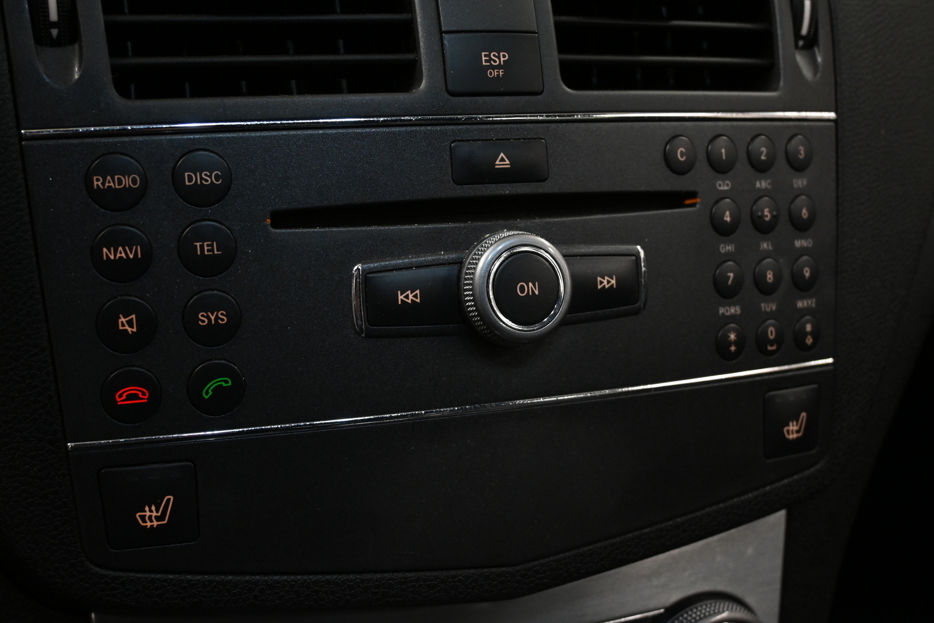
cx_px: 467
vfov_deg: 28.5
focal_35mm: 47
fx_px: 1226
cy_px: 312
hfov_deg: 41.7
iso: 2000
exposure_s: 1/50
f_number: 5
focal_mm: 31.5
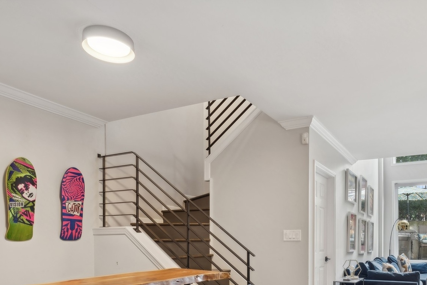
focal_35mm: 28
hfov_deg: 63.8
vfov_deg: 43.2
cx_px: 285
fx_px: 332
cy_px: 246
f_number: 9
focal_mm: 16
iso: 320
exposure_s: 1/3.33
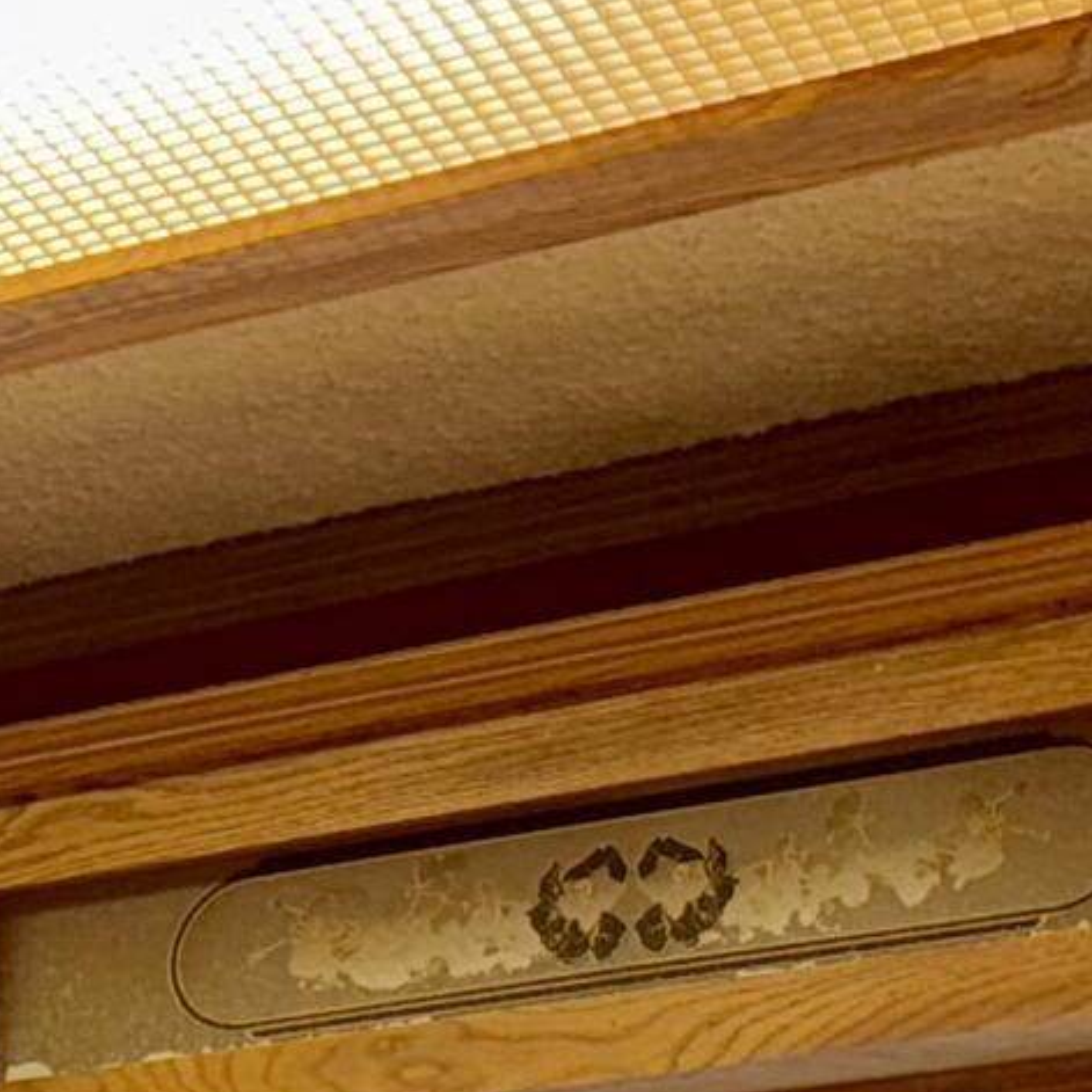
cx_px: -1289
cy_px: 2251
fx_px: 4818
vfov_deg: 11.5
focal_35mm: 135
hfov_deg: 11.3
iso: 64
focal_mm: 6.76
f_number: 1.78
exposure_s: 1/30
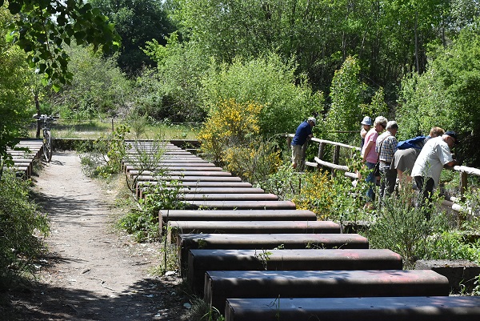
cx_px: 240
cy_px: 160
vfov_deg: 19.0
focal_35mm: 72
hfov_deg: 28.1
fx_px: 961
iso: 2000
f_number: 11
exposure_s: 1/2500
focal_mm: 48
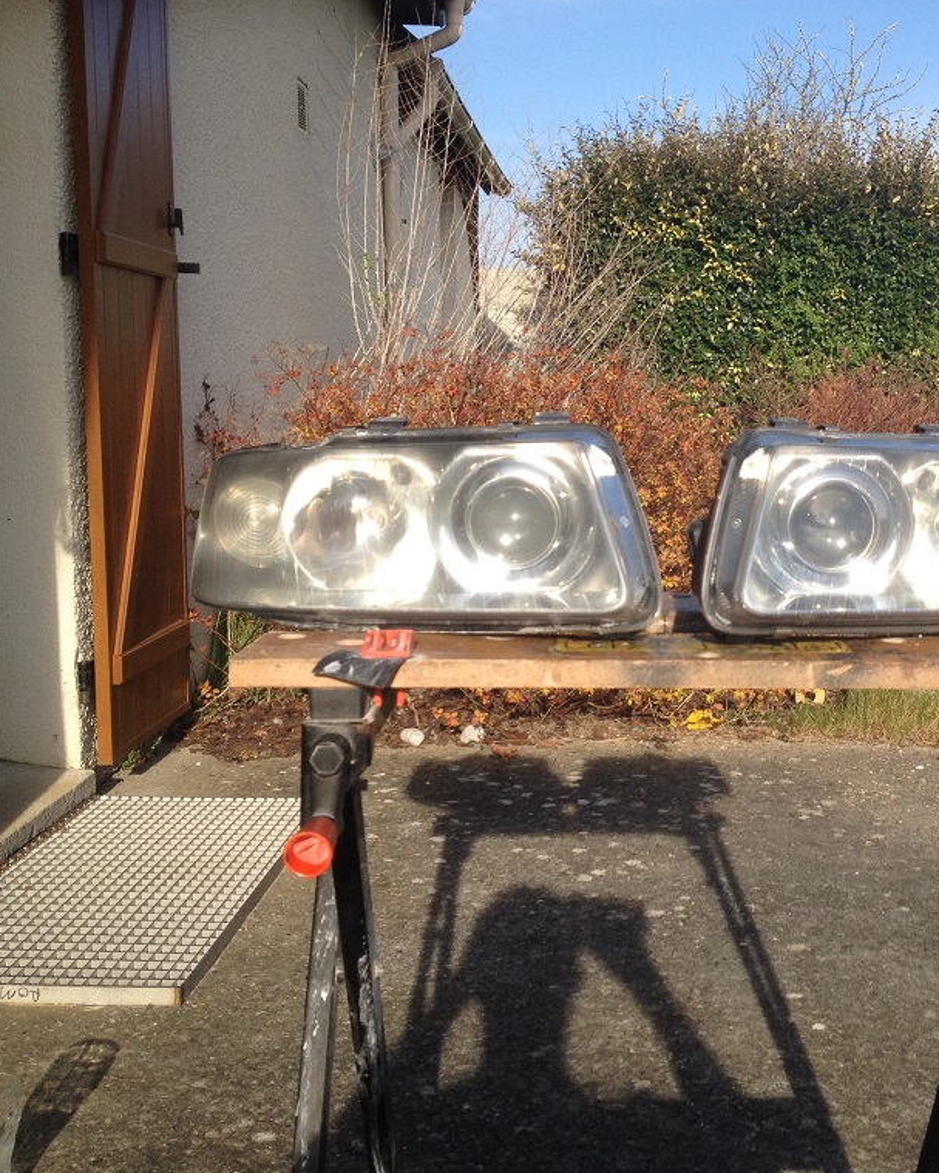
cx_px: 707
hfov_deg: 32.1
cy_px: 586
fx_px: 1598
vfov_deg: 40.3
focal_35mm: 46
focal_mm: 4.28
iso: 50
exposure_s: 1/1126
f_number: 2.4
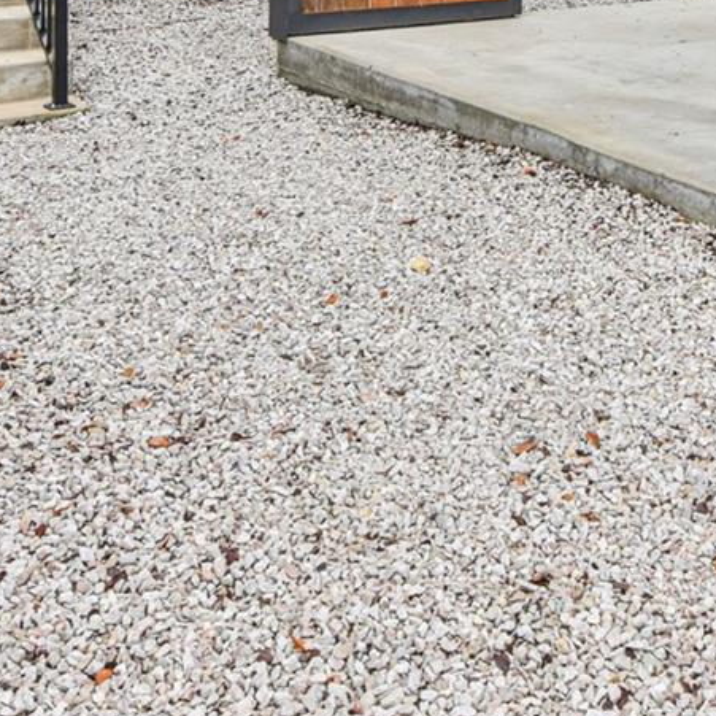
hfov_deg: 30.6
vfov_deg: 27.2
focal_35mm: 54
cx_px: 600
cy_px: -185
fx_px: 1264
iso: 100
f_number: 8
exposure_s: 1/30
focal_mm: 14
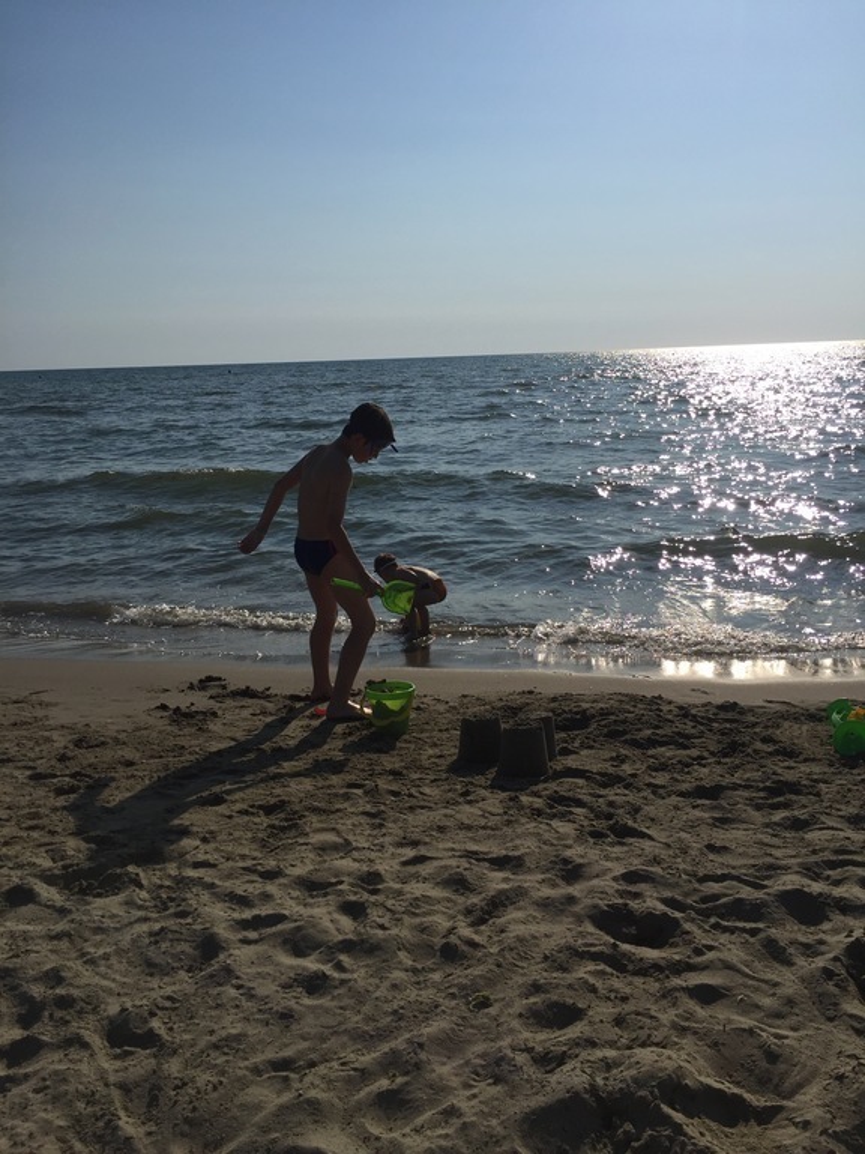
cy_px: 577
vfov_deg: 61.7
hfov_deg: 48.2
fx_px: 966
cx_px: 432
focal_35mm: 29
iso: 32
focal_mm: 4.15
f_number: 2.2
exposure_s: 1/7937
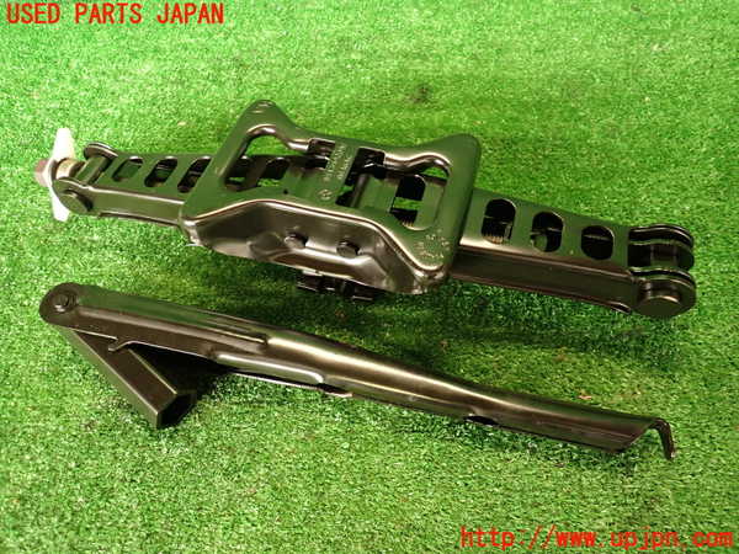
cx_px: 370
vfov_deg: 54.9
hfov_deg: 69.4
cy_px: 277
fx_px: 534
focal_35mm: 25
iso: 250
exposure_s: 1/30
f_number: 2
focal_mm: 4.5
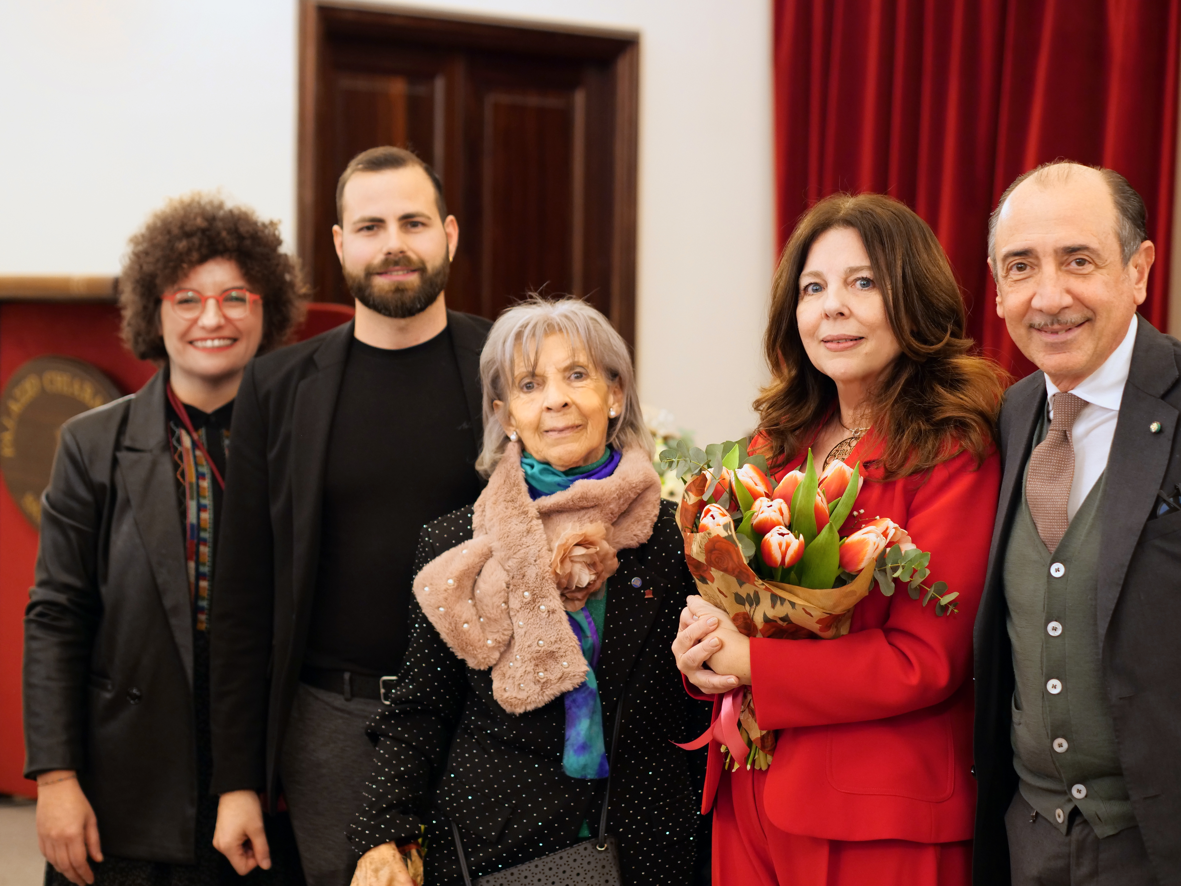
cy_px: 443
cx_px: 590
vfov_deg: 16.4
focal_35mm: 90
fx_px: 3071
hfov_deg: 21.8
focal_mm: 45
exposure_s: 1/100
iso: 500
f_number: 2
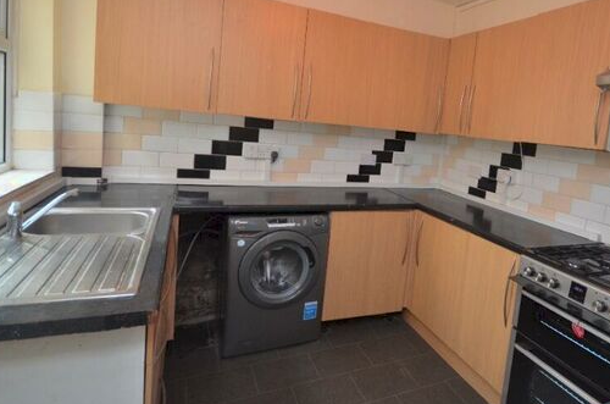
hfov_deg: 80.2
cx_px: 372
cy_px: 154
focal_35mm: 21
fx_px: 355
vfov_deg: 58.6
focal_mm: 10
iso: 800
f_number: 4
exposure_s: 1/60
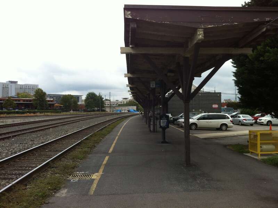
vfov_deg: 40.6
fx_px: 281
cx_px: 139
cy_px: 104
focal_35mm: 35
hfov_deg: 52.7
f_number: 2.8
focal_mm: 3.85
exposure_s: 1/285
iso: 80
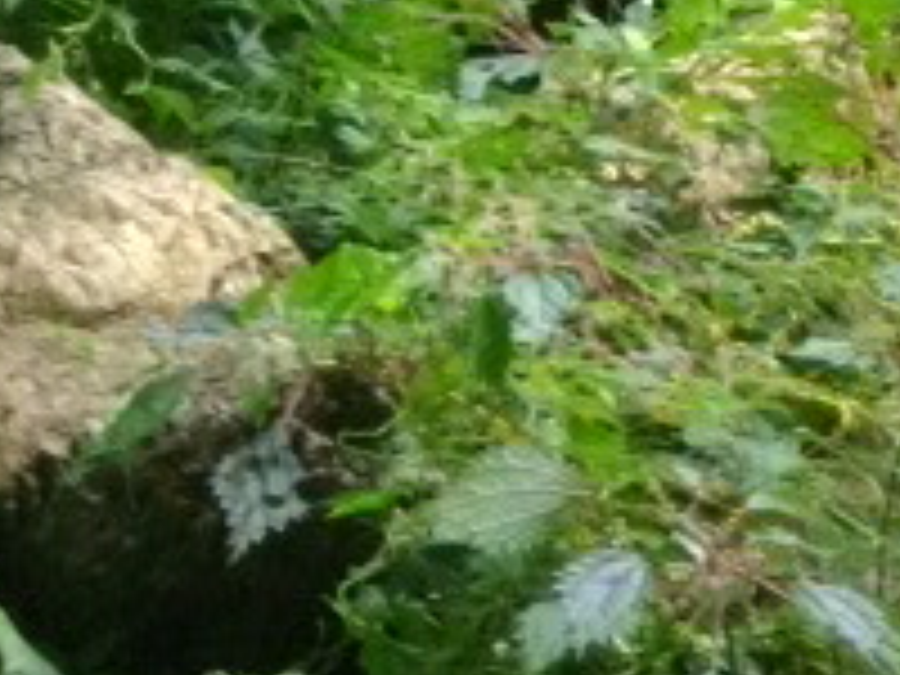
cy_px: 914
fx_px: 14898
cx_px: 1012
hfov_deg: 3.5
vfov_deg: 2.6
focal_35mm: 573
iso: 322
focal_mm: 18.6
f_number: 5.2
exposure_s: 1/125
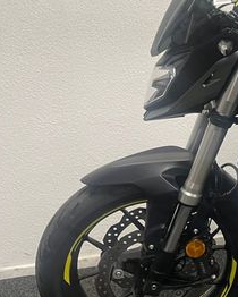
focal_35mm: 62
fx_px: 545
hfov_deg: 20.9
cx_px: 358
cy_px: 91
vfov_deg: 30.2
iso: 80
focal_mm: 5.1
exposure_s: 1/50
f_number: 1.6
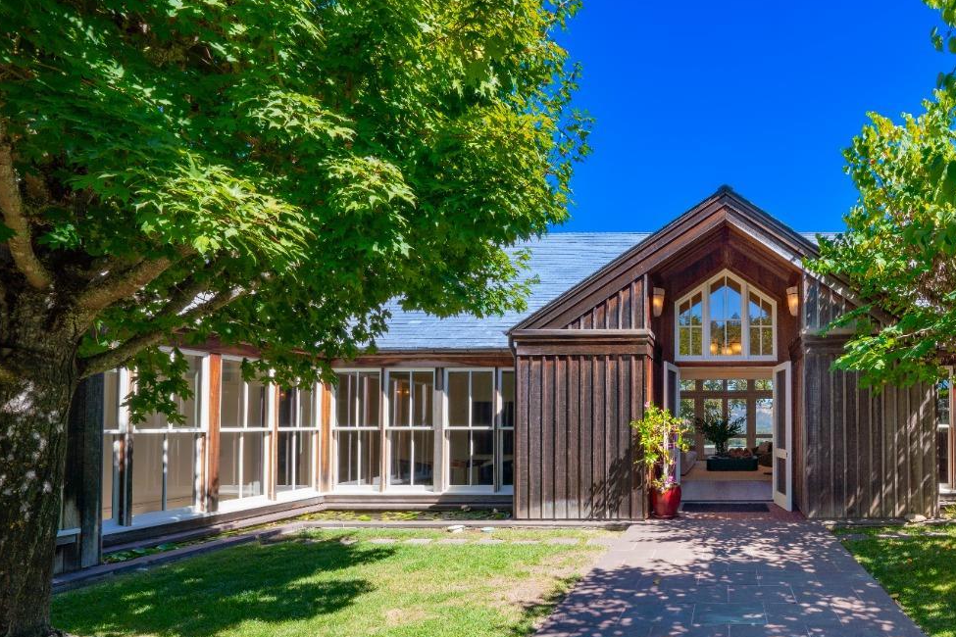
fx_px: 531
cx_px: 730
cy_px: 405
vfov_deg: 61.0
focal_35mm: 20
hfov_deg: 77.0
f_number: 14
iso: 100
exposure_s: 1/30
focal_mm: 13
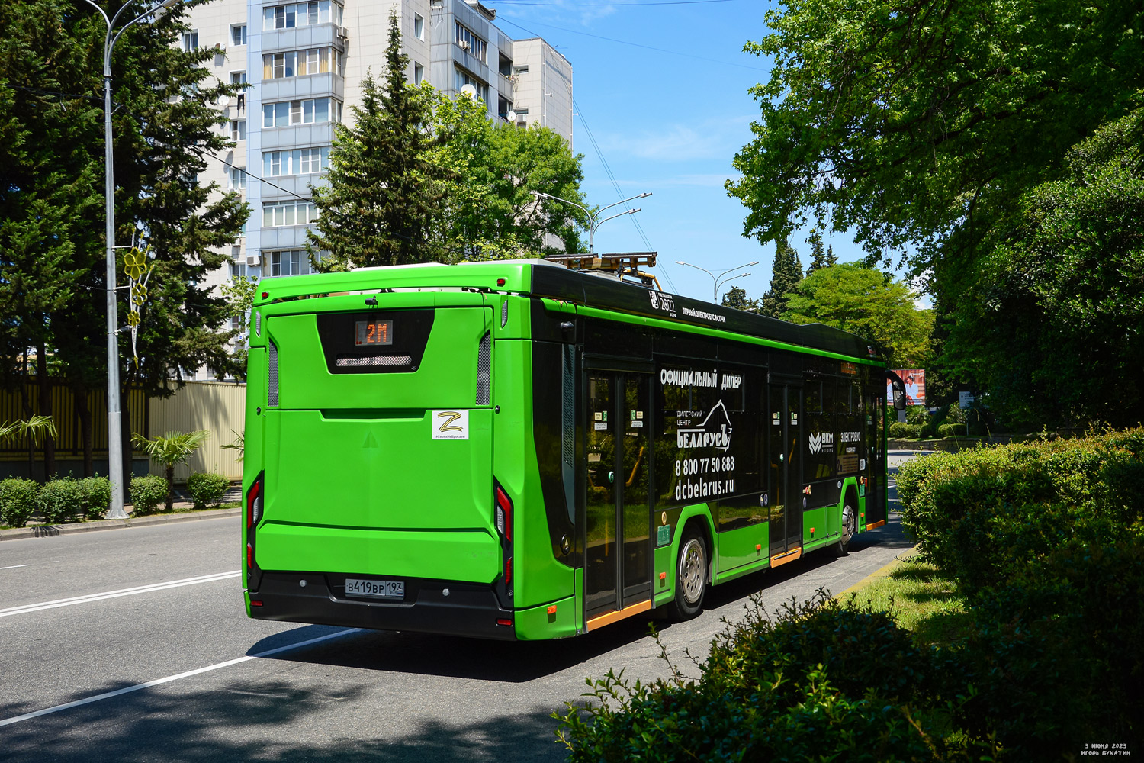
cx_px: 572
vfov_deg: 35.5
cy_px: 382
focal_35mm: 38
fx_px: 1192
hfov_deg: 51.3
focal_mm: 25
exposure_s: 1/800
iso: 200
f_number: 5.6
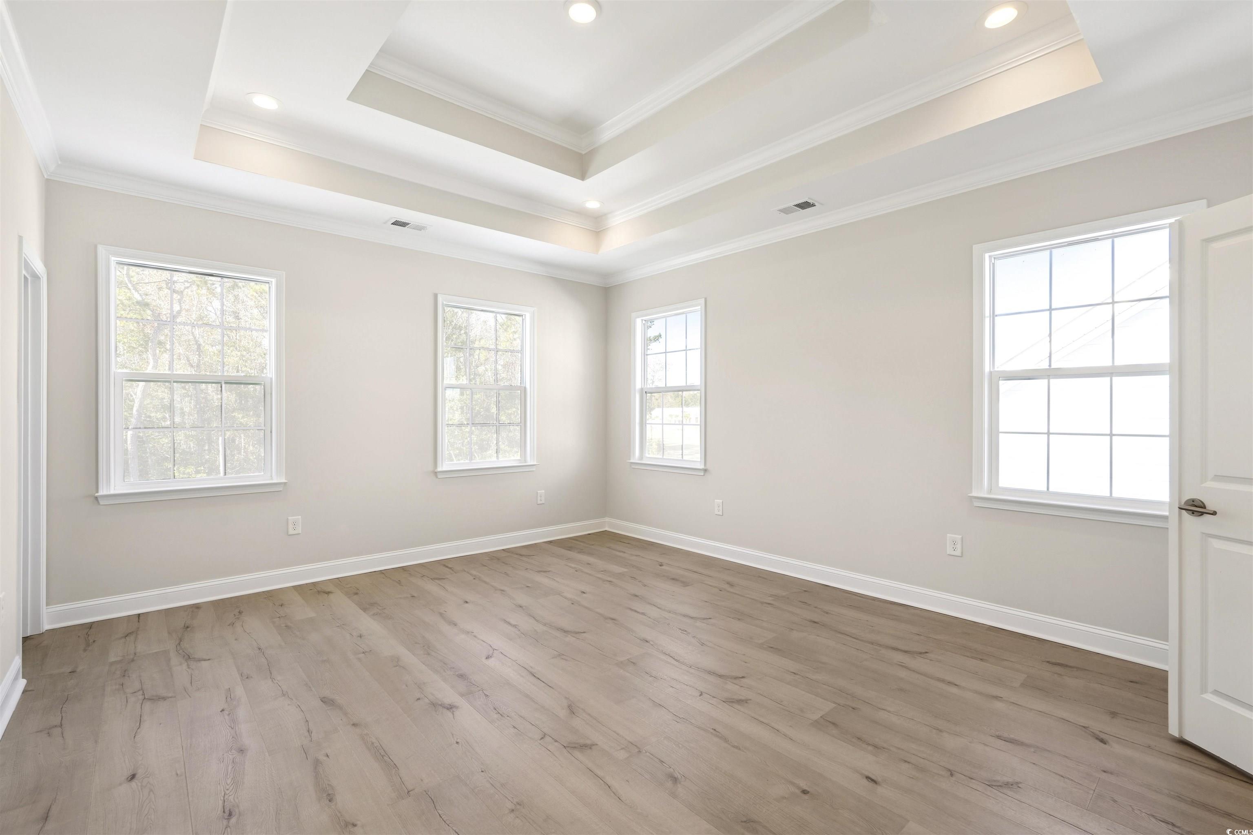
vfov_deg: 73.7
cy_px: 418
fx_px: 557
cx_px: 626
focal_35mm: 16
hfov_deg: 96.7
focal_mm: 16
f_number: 10
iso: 200
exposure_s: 1/30
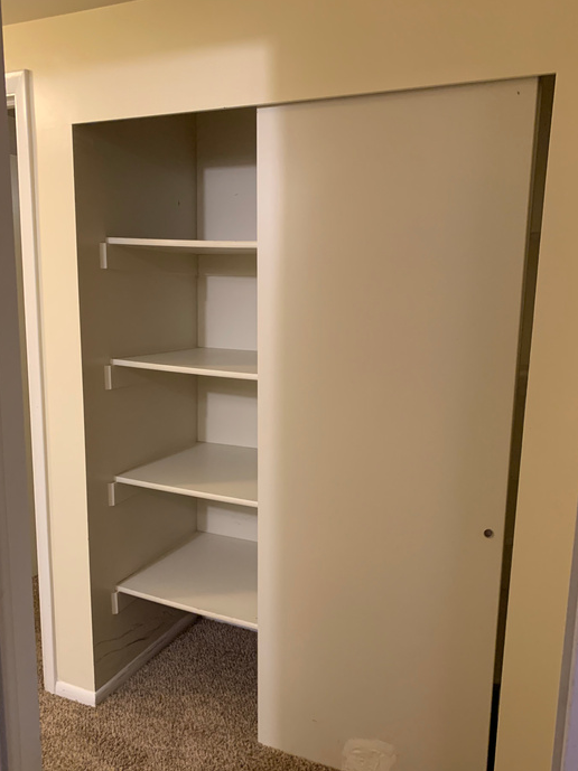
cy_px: 417
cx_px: 272
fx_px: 646
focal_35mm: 29
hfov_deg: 48.2
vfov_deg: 61.6
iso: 400
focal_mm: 4.25
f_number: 1.8
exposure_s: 1/60
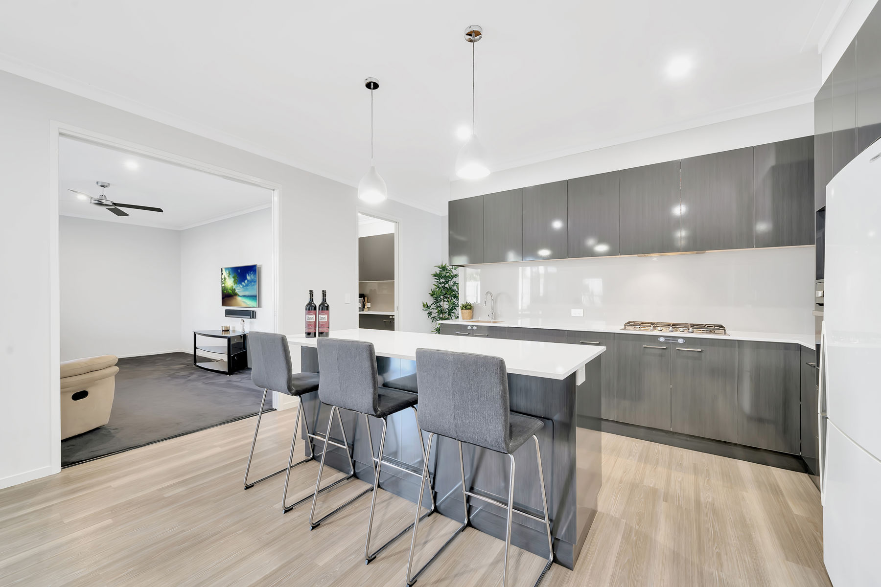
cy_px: 294
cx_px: 440
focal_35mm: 14
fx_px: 343
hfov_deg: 104.3
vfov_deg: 81.2
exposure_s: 2.5
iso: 100
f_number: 8
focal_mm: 14
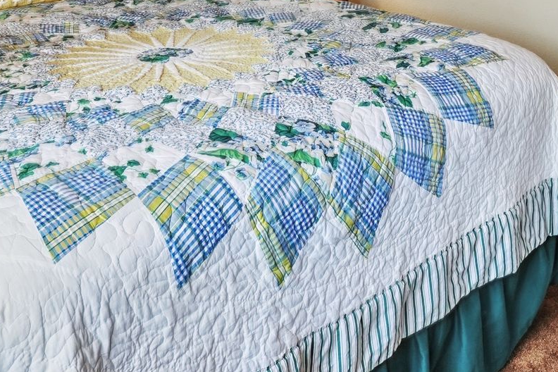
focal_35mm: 55
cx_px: 383
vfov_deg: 20.6
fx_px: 857
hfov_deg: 35.6
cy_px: -201
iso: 400
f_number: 8
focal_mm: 14.6
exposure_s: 1/50
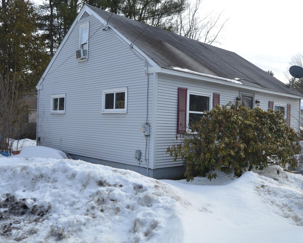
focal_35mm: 34
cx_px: 164
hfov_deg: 52.8
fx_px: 305
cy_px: 121
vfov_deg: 43.3
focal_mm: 20
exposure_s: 1/320
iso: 200
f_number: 9
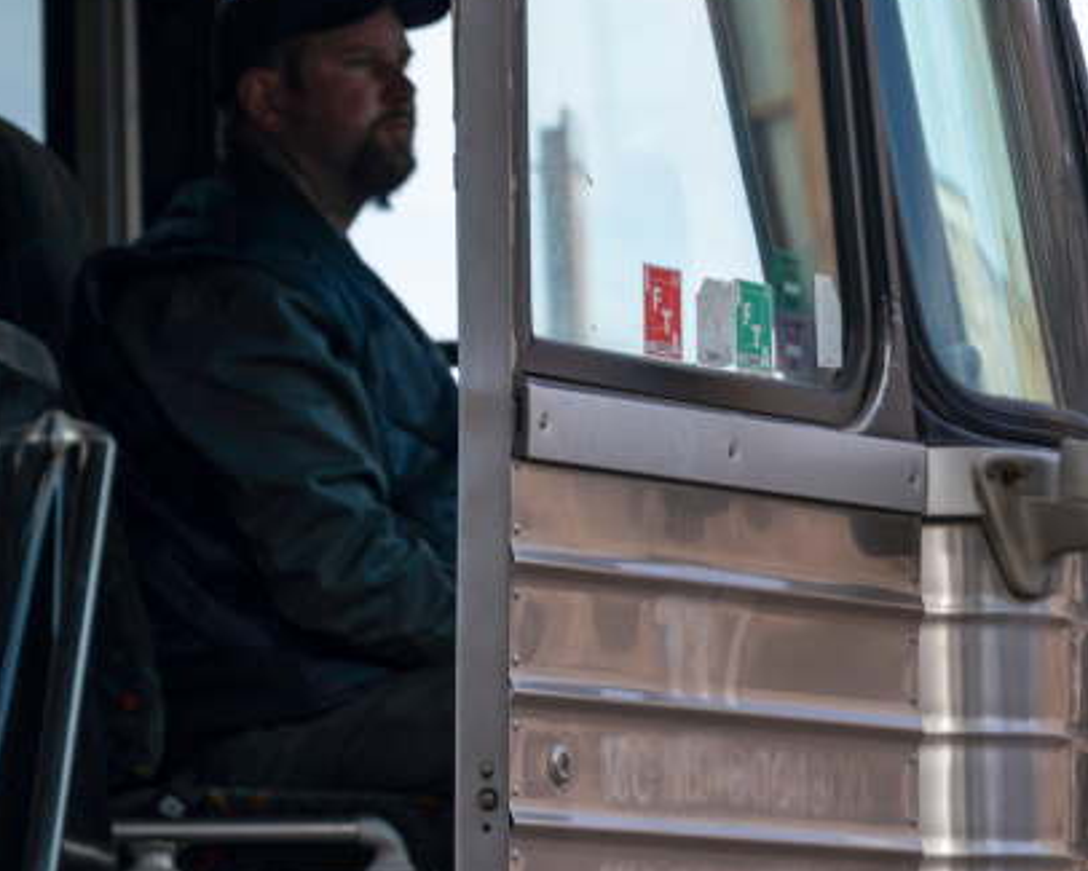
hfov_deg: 5.8
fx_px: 10725
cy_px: 903
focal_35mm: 333
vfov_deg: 4.6
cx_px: -429
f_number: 5.6
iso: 100
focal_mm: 120
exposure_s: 1/250
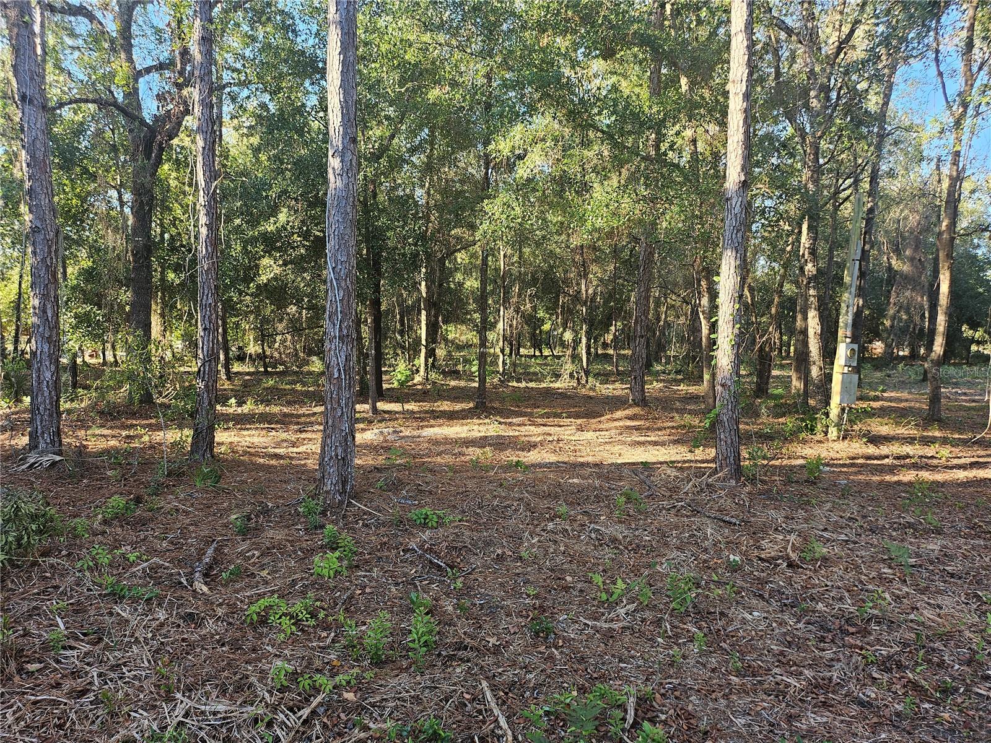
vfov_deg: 56.8
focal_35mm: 24
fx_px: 687
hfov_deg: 71.6
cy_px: 372
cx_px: 496
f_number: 1.8
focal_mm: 5
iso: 50
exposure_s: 1/180
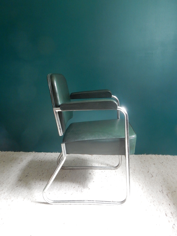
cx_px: 88
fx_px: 205
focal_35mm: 30
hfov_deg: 46.8
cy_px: 118
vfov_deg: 60.0
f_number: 4
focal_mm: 5.4
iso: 400
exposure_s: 1/13
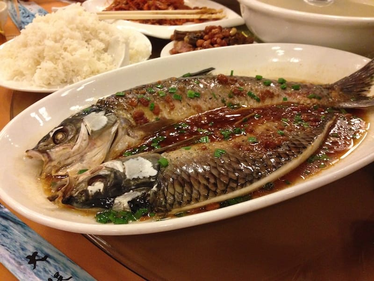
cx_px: 187
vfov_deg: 42.9
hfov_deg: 55.4
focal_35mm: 33
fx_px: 357
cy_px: 140
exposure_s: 1/17
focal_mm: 4.12
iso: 400
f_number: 2.4
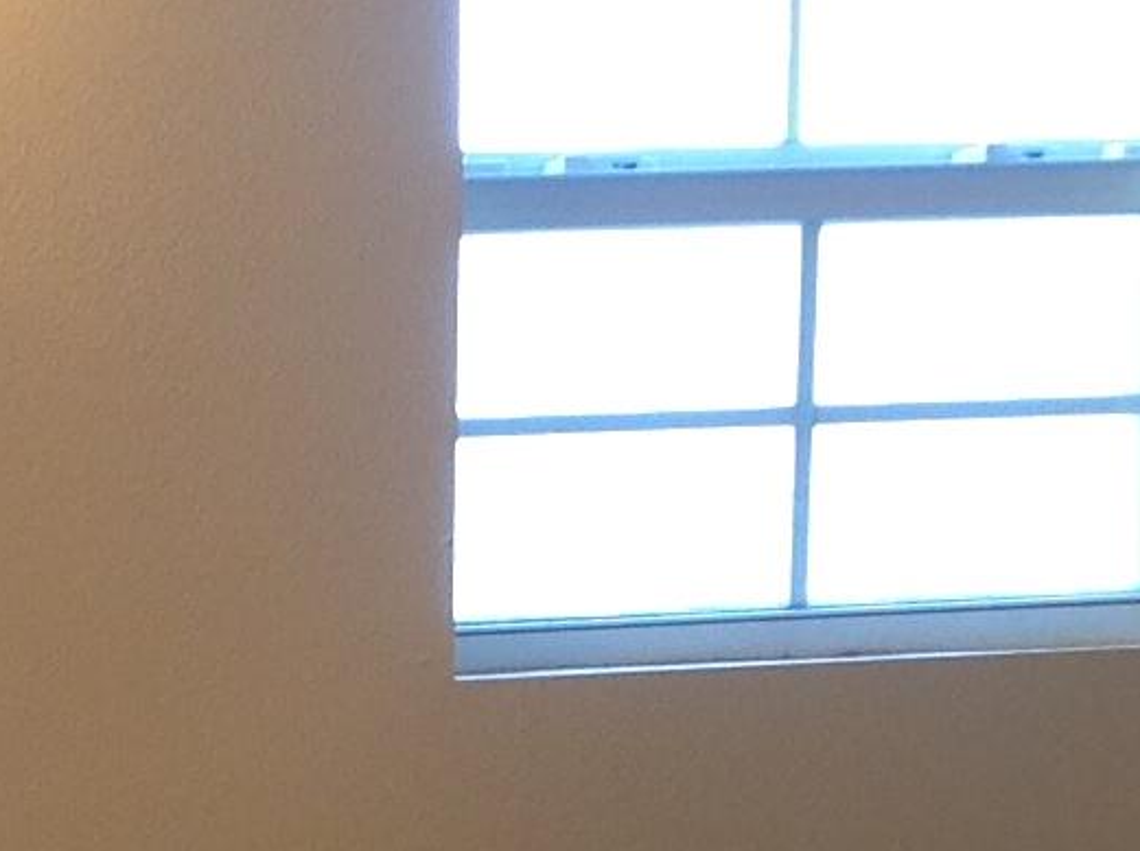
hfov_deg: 10.9
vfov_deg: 8.1
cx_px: -676
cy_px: 1643
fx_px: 5721
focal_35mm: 174
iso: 64
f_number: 2.4
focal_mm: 4.28
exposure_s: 1/40
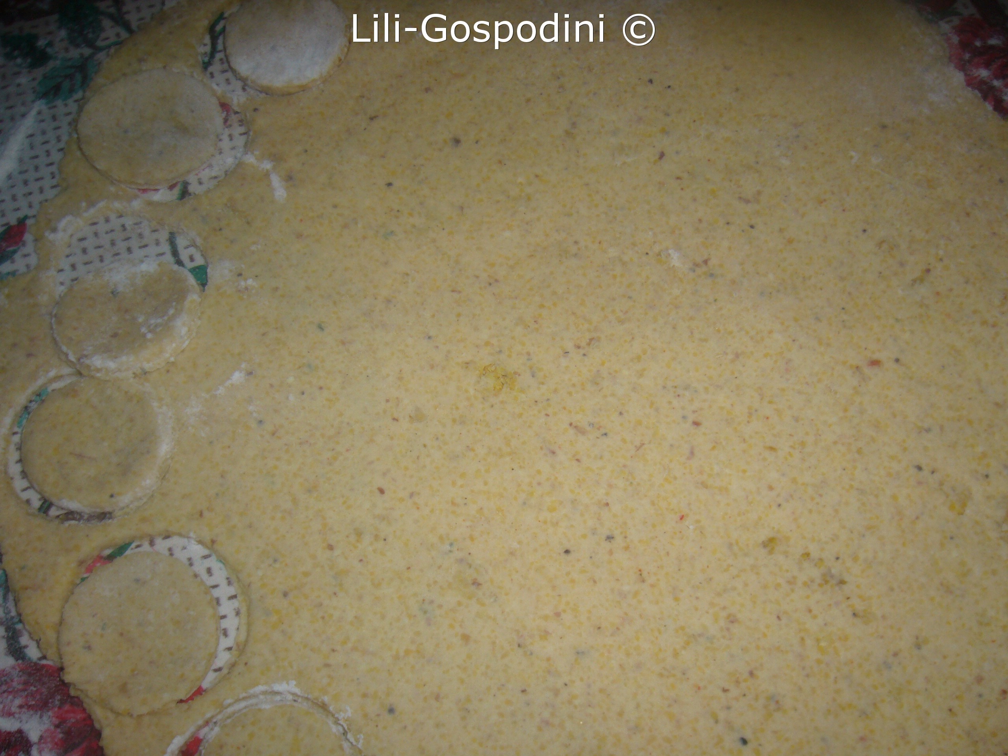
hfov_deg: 52.6
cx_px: 504
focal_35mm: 35
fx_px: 1019
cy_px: 378
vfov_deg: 40.7
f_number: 2.8
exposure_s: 1/30
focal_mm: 5.8
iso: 80
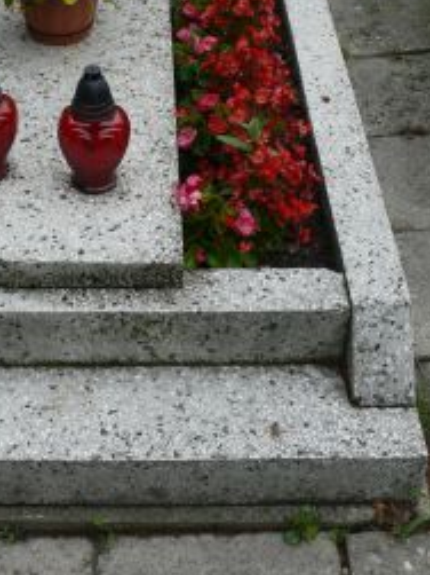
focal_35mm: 67
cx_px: 126
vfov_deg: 28.1
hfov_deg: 21.8
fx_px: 1111
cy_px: 85
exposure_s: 1/125
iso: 100
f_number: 4
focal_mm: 7.4
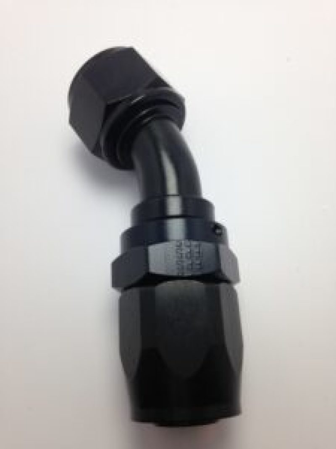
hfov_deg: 42.9
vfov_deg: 55.4
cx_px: 168
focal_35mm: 33
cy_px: 224
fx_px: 427
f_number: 2.4
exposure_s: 1/120
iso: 50
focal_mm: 4.12
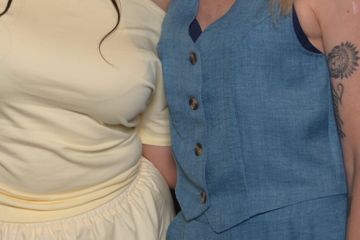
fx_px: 1251
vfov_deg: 10.8
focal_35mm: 125
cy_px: -37
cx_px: -32
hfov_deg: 15.9
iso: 400
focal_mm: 30.5
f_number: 5
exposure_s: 1/60
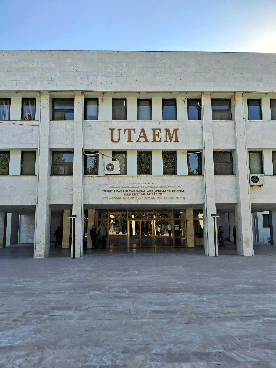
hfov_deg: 53.1
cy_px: 184
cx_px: 138
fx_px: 276
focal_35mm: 26
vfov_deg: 67.3
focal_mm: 3.98
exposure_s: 1/443
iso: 25
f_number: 1.8
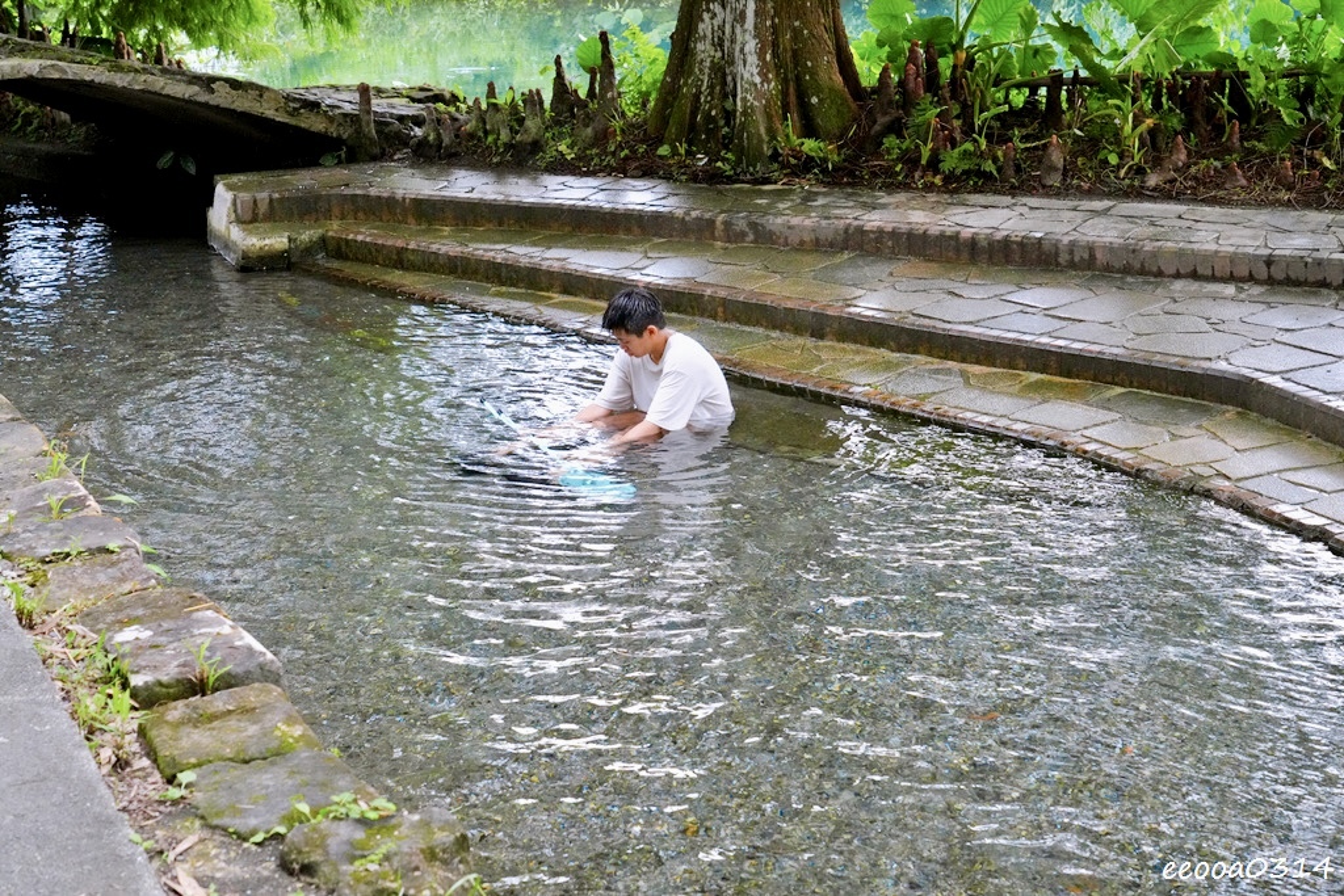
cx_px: 672
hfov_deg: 33.9
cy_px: 448
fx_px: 2203
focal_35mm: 59
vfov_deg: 23.0
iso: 6400
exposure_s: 1/500
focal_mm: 59
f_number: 8
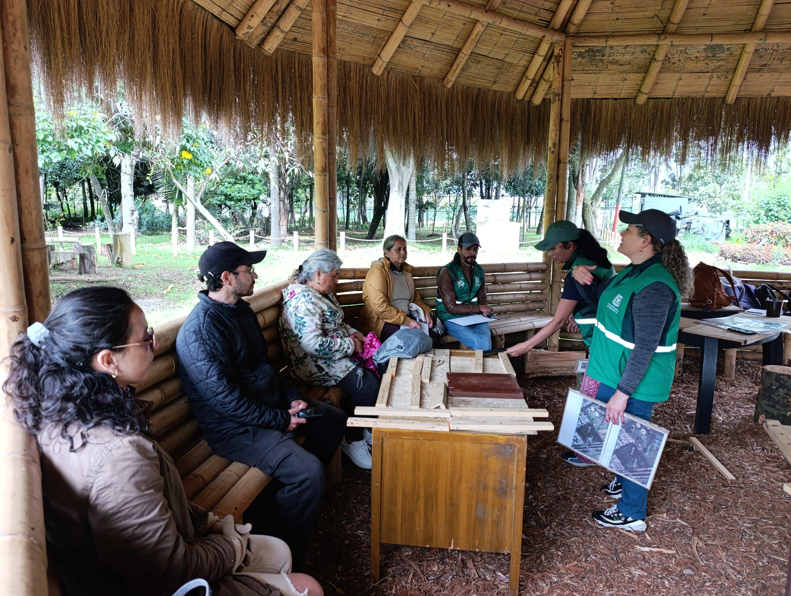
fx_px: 526
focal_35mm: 23
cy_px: 298
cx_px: 396
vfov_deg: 59.0
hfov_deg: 73.8
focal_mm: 6.14
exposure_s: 1/120
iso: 250
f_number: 1.6
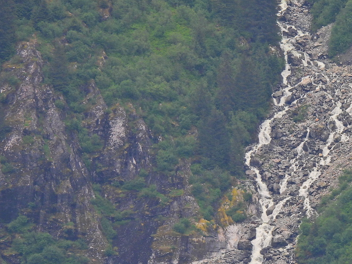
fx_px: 10858
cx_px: 256
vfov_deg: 1.4
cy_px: 144
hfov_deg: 1.9
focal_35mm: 1068
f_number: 5
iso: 125
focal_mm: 98.1
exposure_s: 1/250
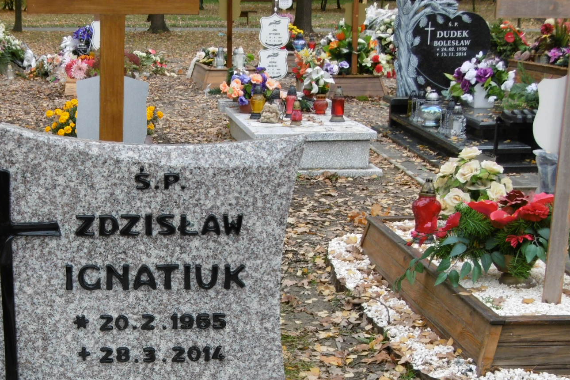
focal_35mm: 71
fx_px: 1124
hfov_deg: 28.1
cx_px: 149
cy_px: 339
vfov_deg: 18.9
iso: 100
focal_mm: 7.7
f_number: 3.8
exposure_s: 1/125
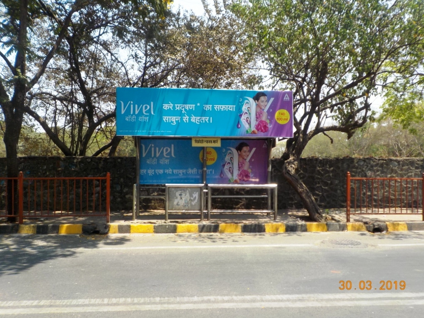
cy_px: 159
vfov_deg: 46.8
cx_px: 212
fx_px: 367
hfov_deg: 60.0
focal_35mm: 30
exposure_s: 1/640
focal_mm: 4.1
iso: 125
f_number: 3.3
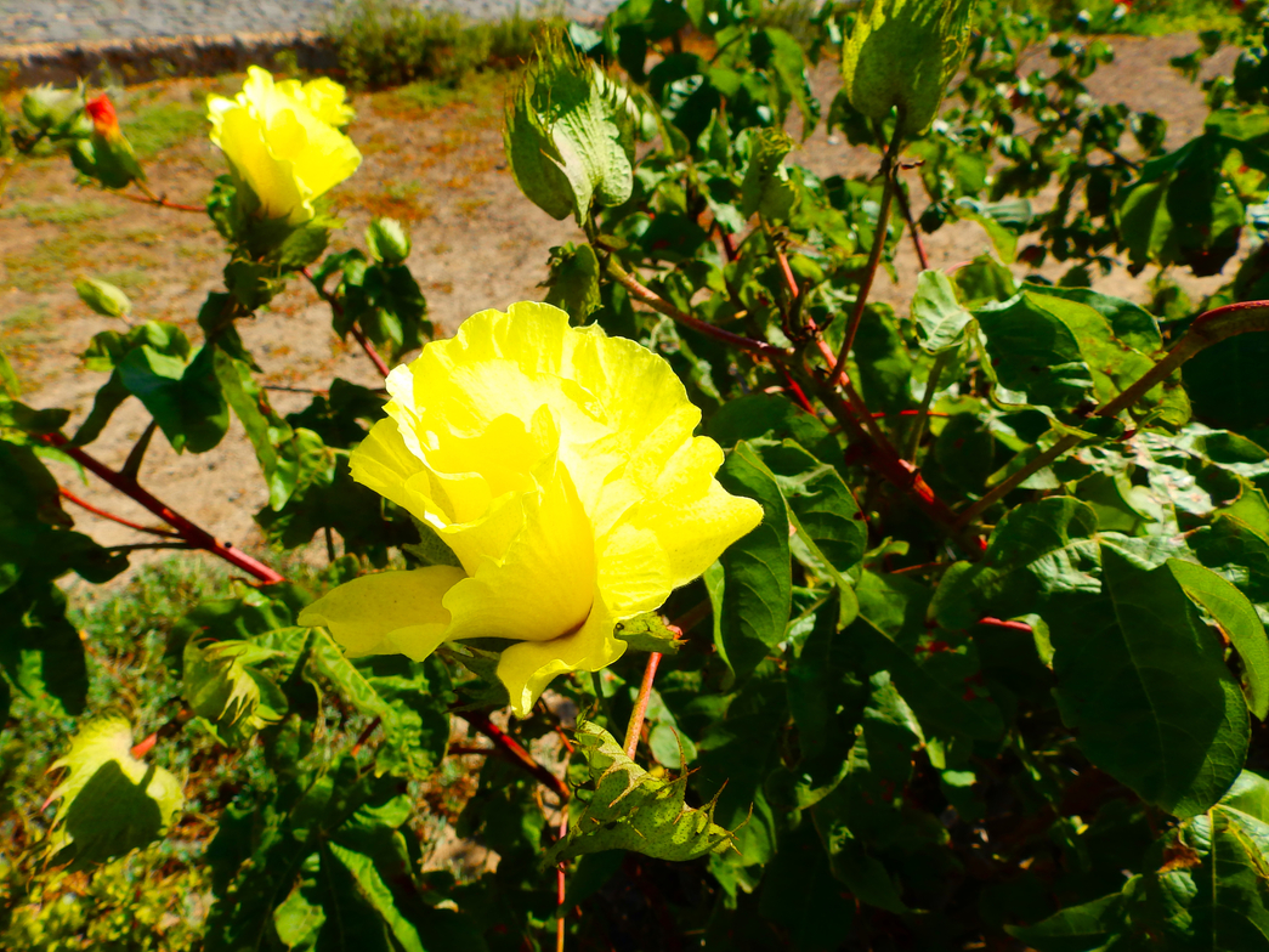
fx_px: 880
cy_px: 513
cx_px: 608
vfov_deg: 56.8
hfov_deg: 71.6
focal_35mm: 24
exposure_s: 1/640
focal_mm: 4
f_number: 4.5
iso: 80
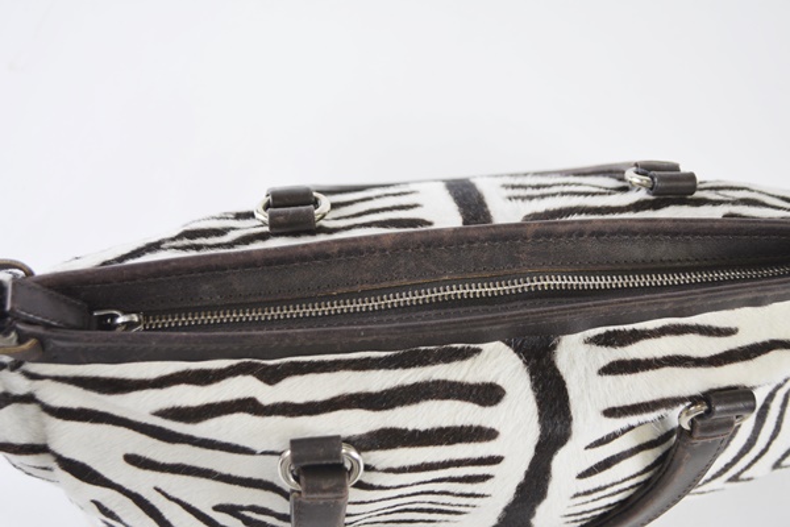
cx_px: 395
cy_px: 264
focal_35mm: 45
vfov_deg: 29.9
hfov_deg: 43.6
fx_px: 987
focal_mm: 30
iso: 400
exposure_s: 1/100
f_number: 4.5
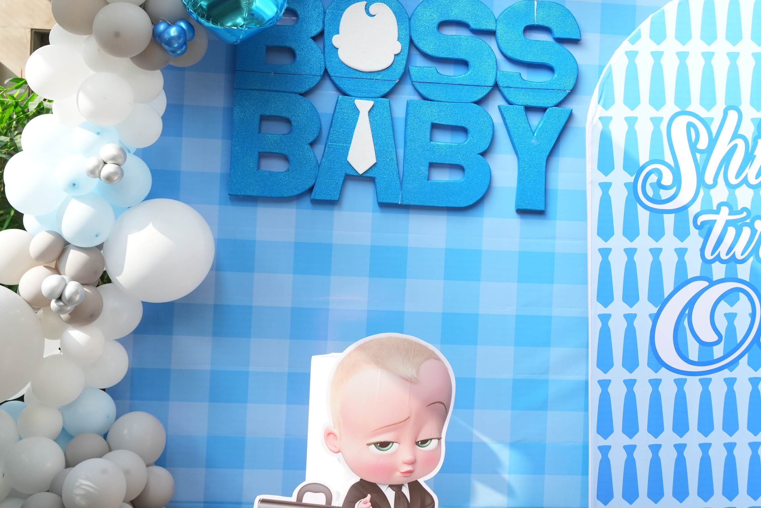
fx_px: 1343
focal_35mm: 64
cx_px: 541
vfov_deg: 21.3
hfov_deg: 31.2
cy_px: 167
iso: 1250
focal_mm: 35.3
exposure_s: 1/1000
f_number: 4
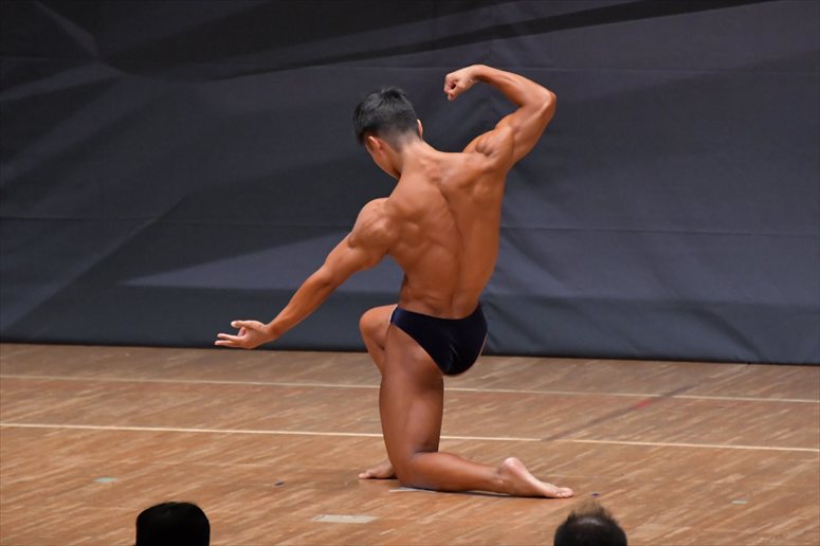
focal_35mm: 345
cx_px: 410
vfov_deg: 4.0
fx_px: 7855
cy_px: 273
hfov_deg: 6.0
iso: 6400
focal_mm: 230
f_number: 5.6
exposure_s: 1/400
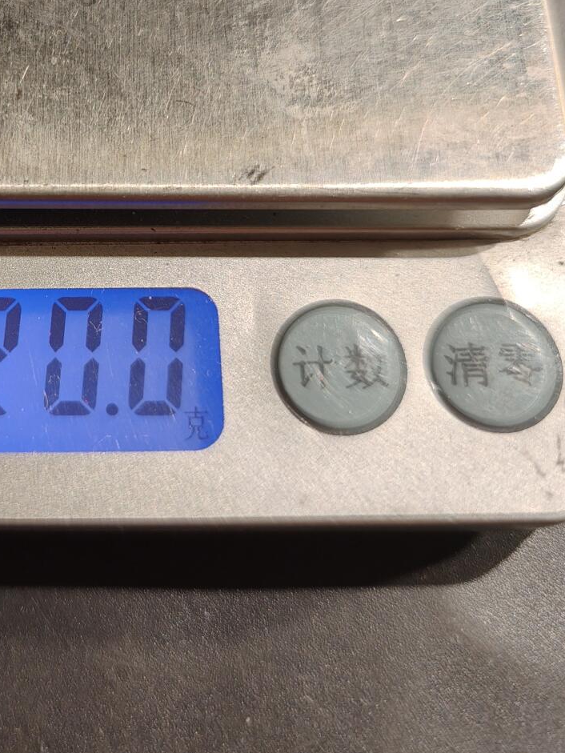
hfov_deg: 31.2
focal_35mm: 44
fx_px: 957
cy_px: 192
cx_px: 44
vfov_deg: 41.7
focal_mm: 6.06
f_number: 1.6
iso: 200
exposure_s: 1/200
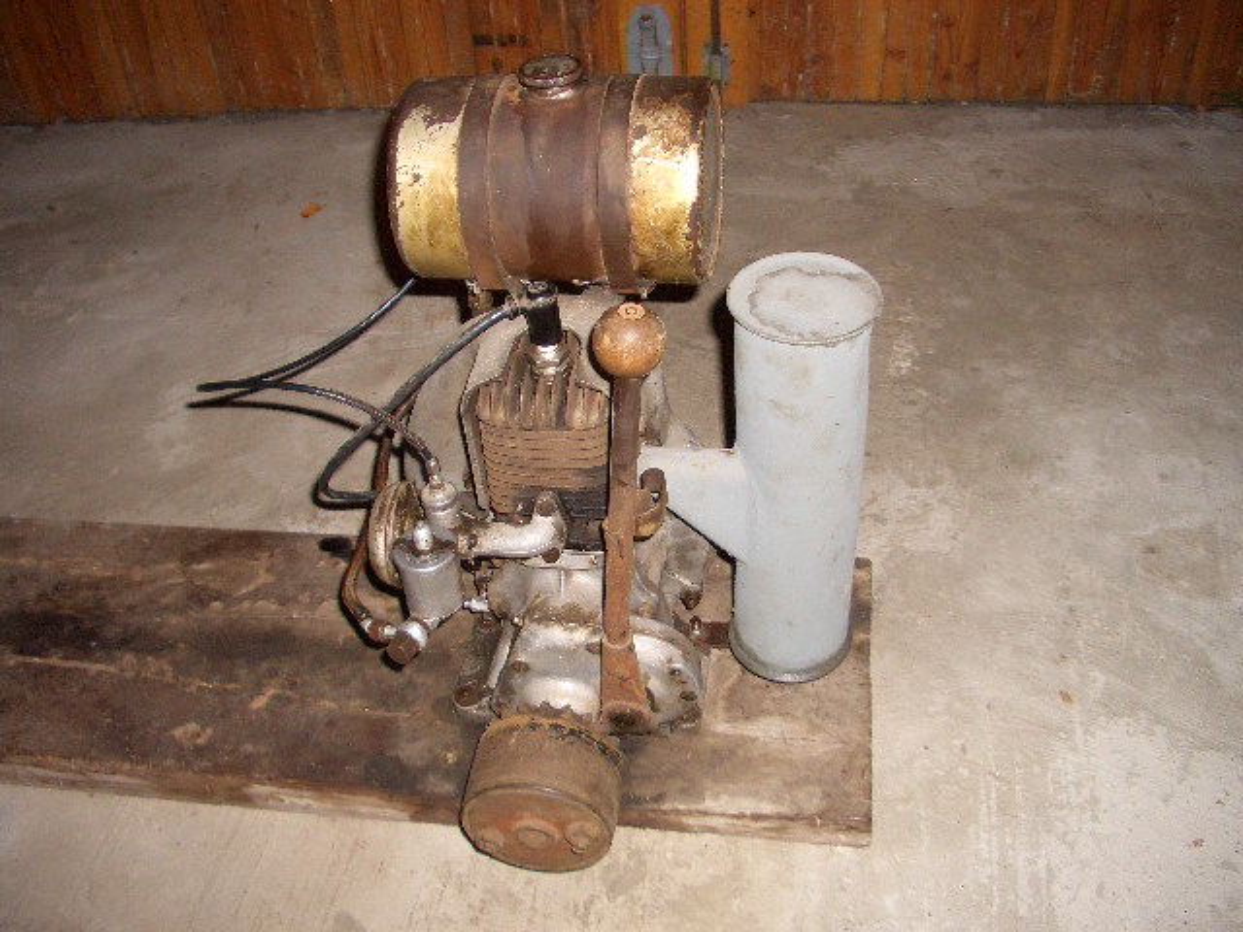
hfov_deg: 52.6
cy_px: 466
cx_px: 622
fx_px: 1257
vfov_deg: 40.7
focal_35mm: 35
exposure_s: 1/60
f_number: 2.6
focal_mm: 5.8
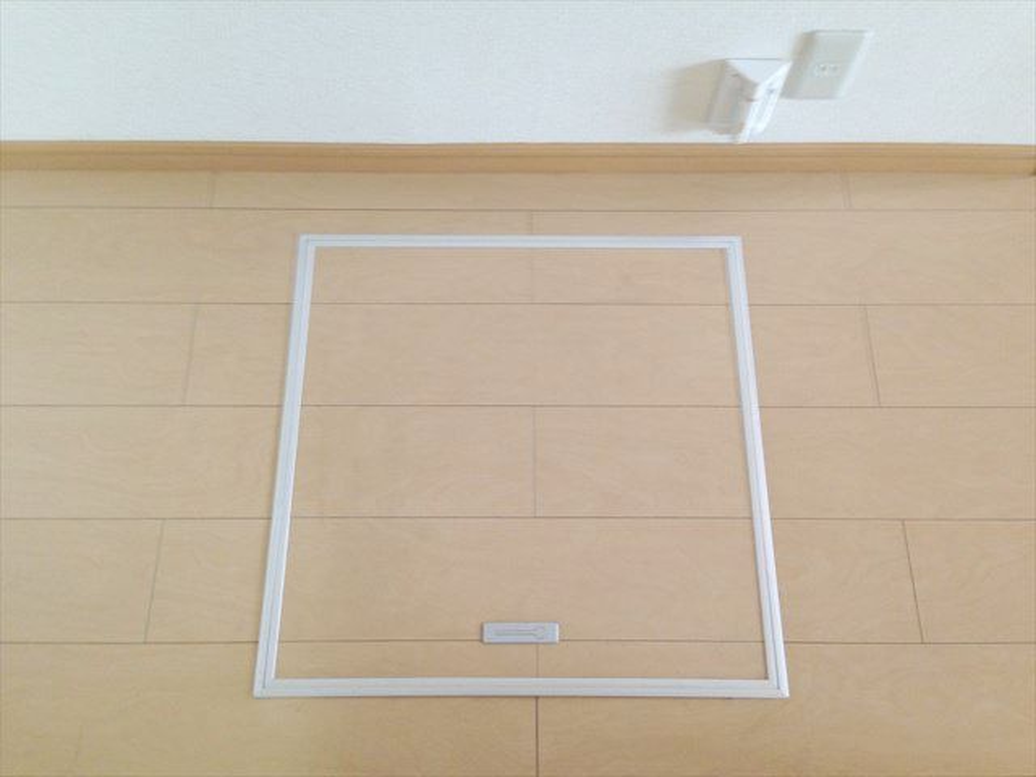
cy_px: 388
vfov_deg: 42.9
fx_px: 988
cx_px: 518
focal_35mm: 33
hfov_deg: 55.4
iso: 160
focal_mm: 4.12
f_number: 2.4
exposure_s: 1/20
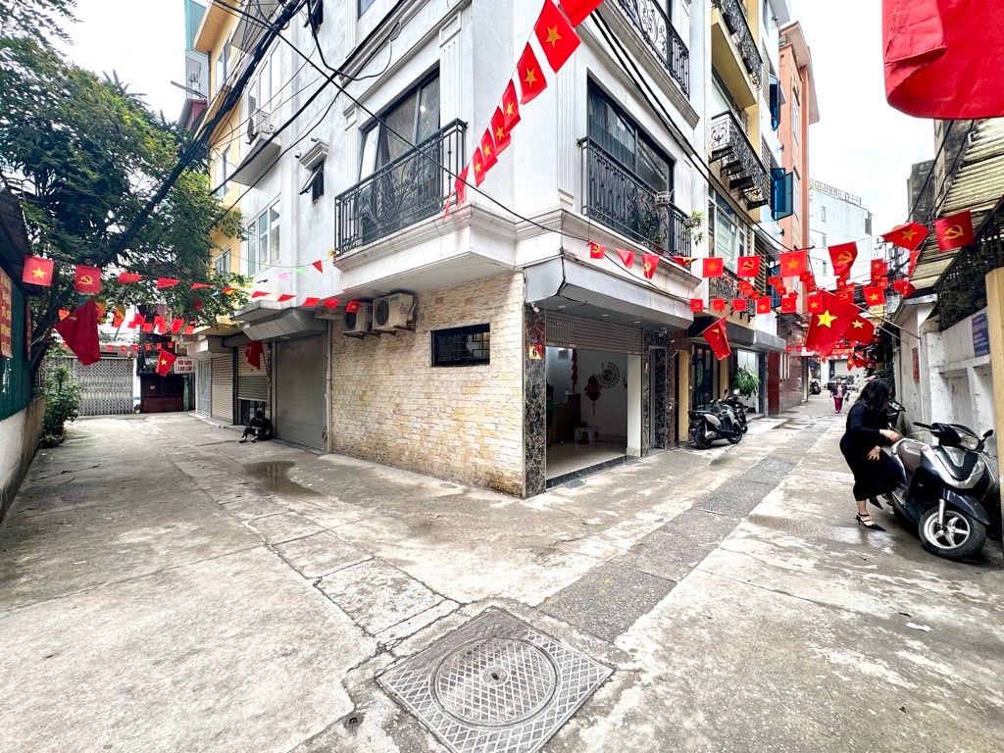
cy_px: 376
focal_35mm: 14
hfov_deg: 102.1
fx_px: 406
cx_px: 502
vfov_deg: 85.7
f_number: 2.2
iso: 64
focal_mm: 2.22
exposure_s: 1/99
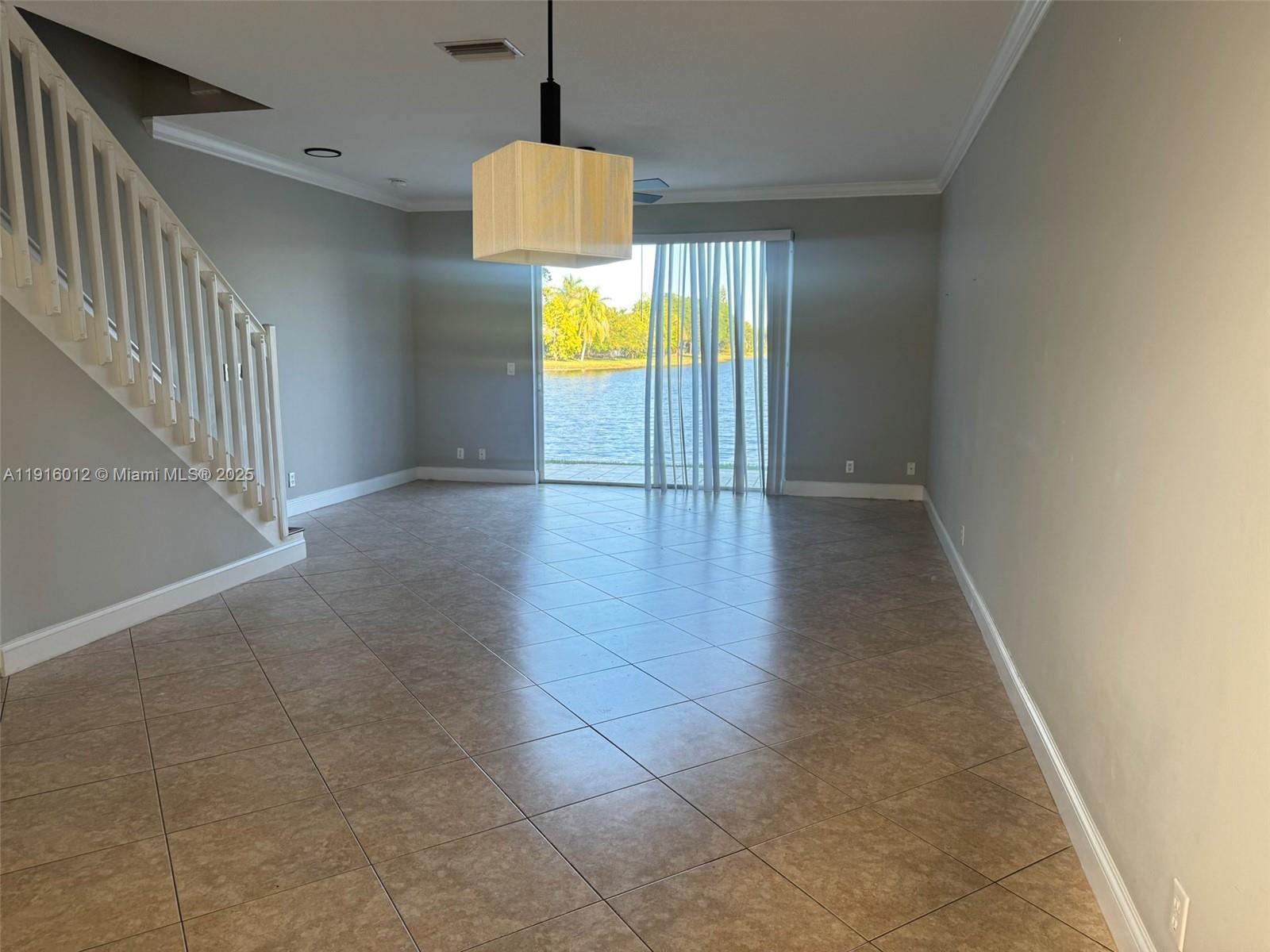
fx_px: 881
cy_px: 476
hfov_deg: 71.6
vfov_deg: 56.8
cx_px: 635
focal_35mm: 24
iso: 80
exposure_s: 1/183
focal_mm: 6.76
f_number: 1.78
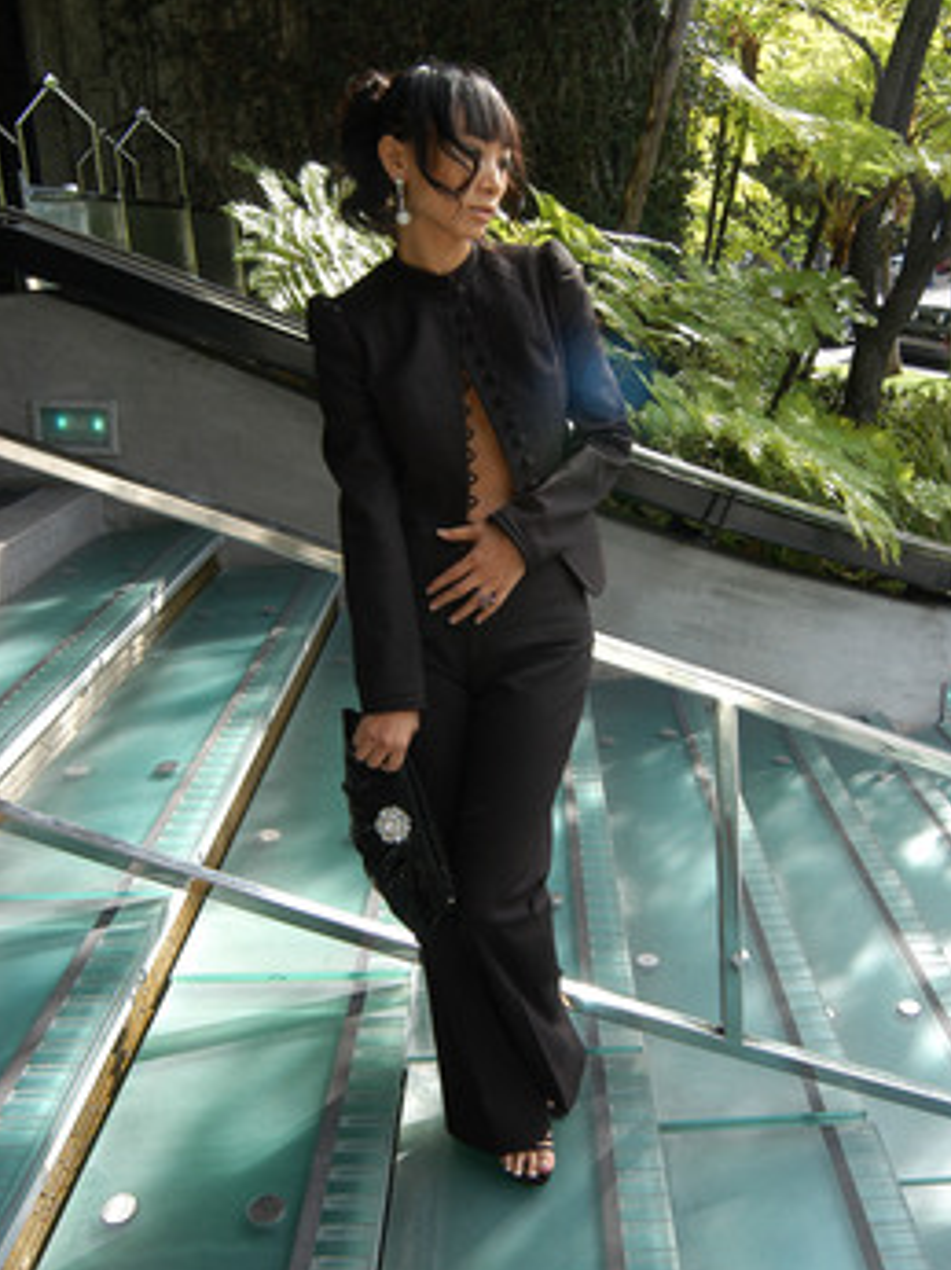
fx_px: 1100
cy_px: 576
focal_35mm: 30
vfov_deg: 59.9
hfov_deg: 46.7
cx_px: 485
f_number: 9
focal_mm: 18
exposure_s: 1/60
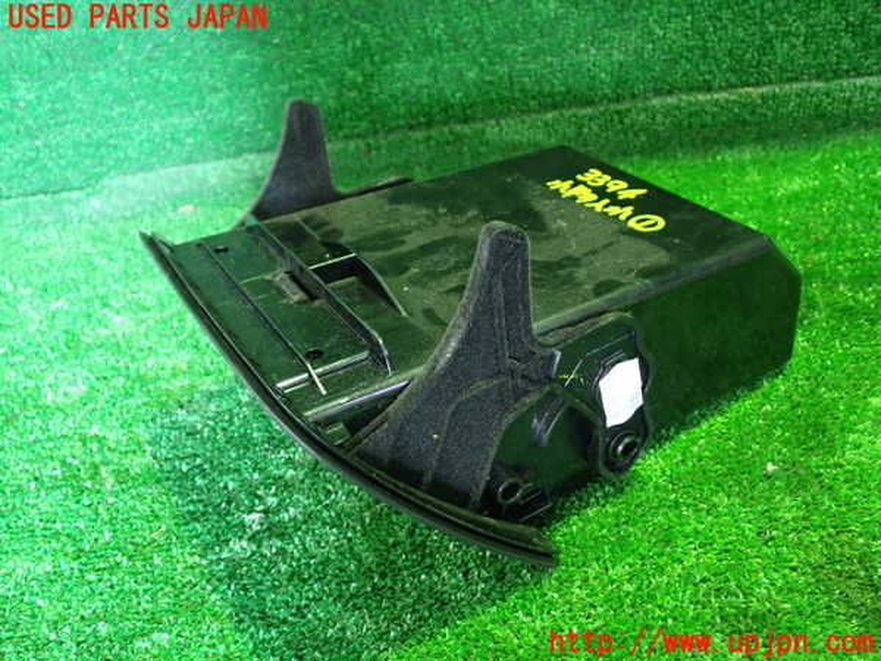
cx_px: 440
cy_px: 330
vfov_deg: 39.7
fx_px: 916
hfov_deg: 51.4
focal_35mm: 36
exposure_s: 1/13
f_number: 2.5
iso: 800
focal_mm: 6.37
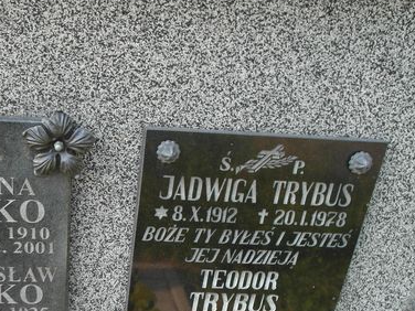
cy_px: 248
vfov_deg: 28.0
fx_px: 611
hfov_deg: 36.4
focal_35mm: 51
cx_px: 94
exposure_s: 1/90
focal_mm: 6.5
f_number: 3.4
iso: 100
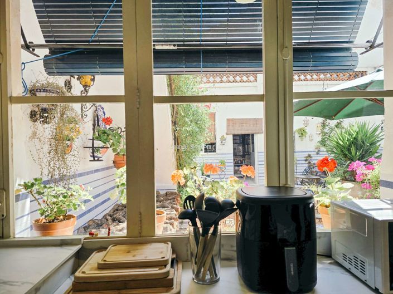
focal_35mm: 23
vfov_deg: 58.8
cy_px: 147
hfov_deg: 74.0
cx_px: 196
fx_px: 261
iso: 12
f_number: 1.7
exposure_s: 1/180
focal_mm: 6.3
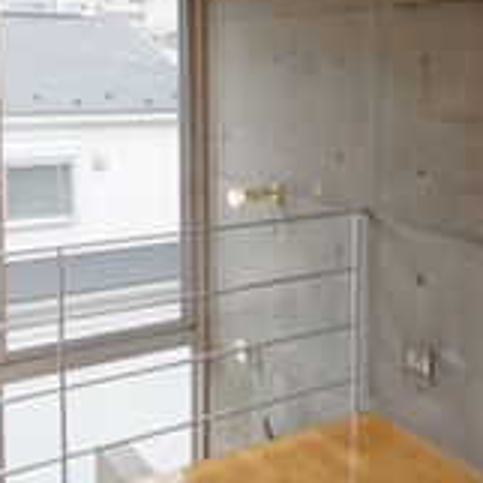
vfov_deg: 33.4
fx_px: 789
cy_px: 129
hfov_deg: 32.8
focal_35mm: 50
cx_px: 402
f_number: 4
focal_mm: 10
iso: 100
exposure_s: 1/50
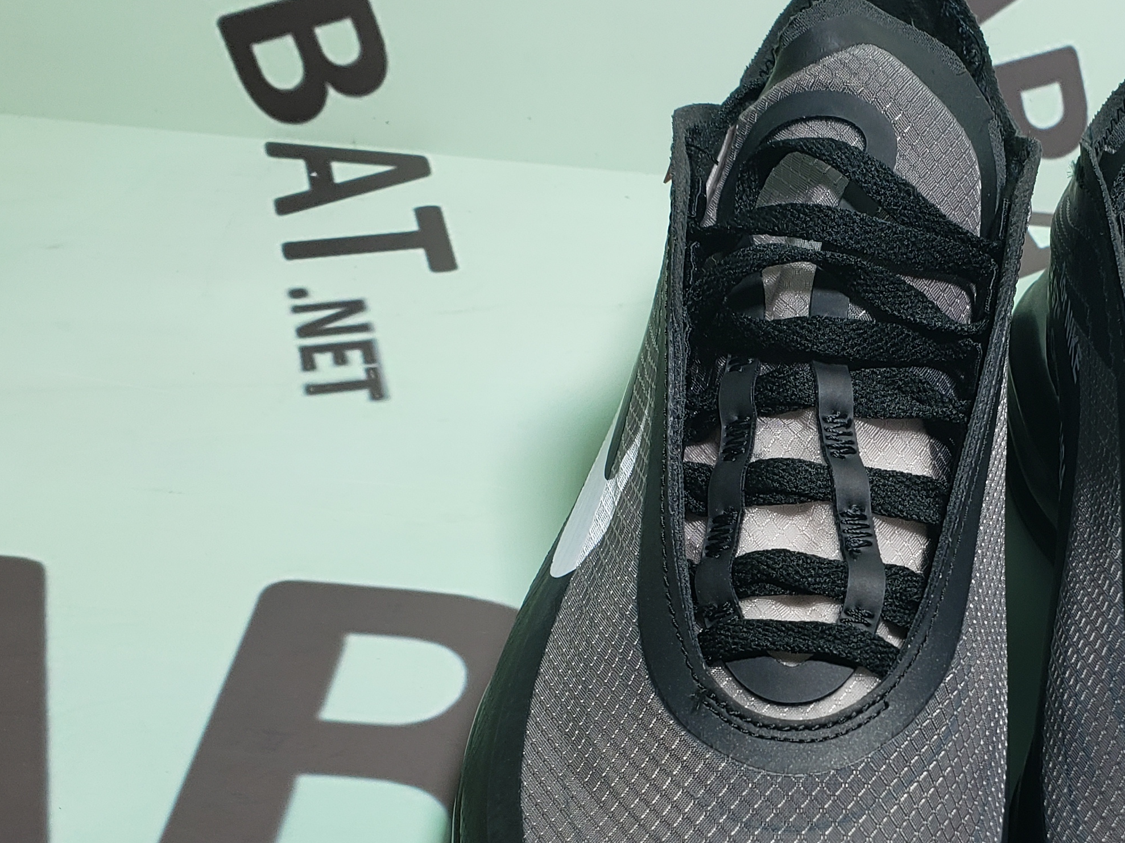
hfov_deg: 34.9
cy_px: 722
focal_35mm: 53
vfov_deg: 26.8
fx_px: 1722
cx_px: 916
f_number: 2.4
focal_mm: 4.3
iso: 50
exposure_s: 1/120
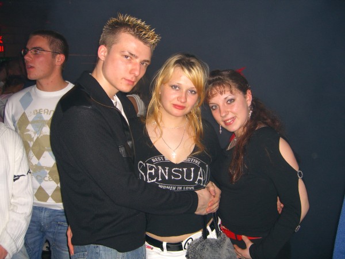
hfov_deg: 49.0
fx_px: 379
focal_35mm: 38
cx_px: 172
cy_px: 130
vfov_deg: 37.7
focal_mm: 7.9
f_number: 2.8
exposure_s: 1/60
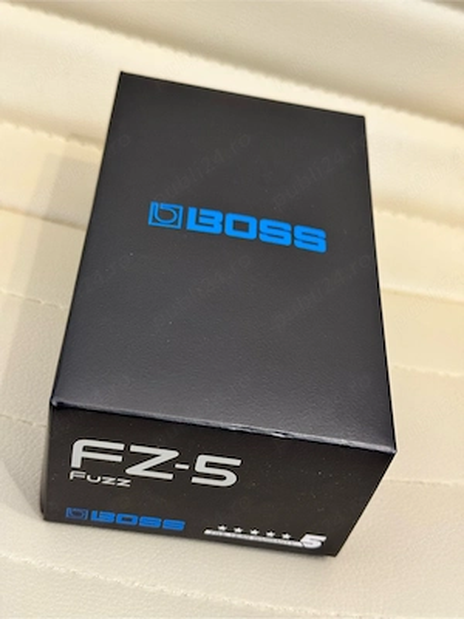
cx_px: 232
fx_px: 858
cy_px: 310
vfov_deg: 39.7
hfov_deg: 30.3
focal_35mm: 48
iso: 320
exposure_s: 1/40
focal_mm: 6.76
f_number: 1.78
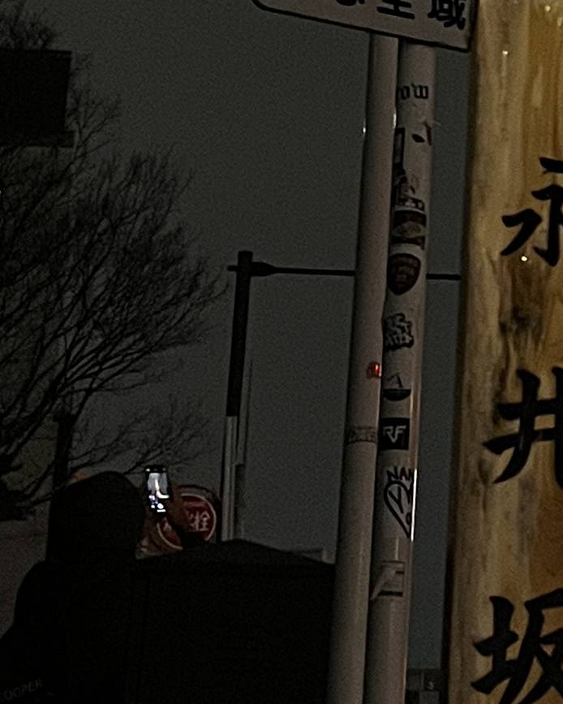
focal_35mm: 118
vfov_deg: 16.1
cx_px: 922
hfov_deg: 12.3
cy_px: 103
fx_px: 2457
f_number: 1.5
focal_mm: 5.7
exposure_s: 1/50
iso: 400
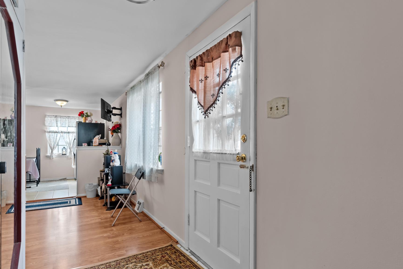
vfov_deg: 61.8
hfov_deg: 83.9
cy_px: 147
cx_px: 194
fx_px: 224
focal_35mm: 20
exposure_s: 1/10
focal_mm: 17
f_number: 8
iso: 500
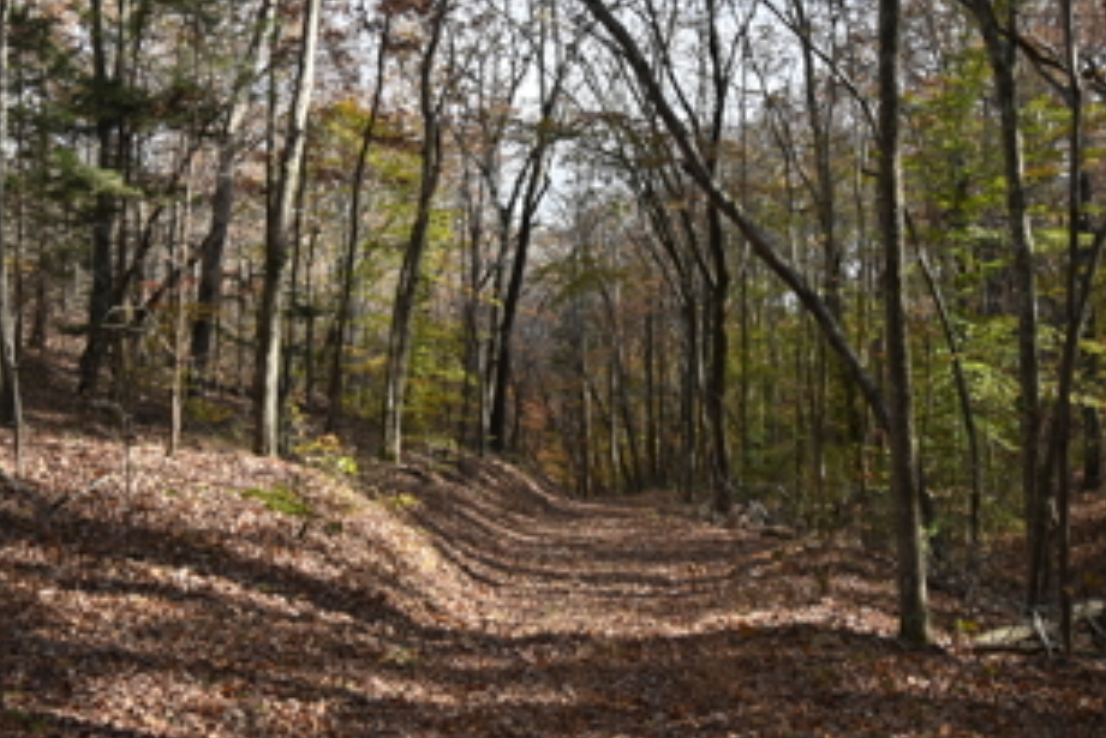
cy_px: 371
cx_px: 584
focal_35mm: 44
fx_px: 1352
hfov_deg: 44.5
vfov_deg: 30.5
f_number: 5.6
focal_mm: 20
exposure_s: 1/250
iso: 250
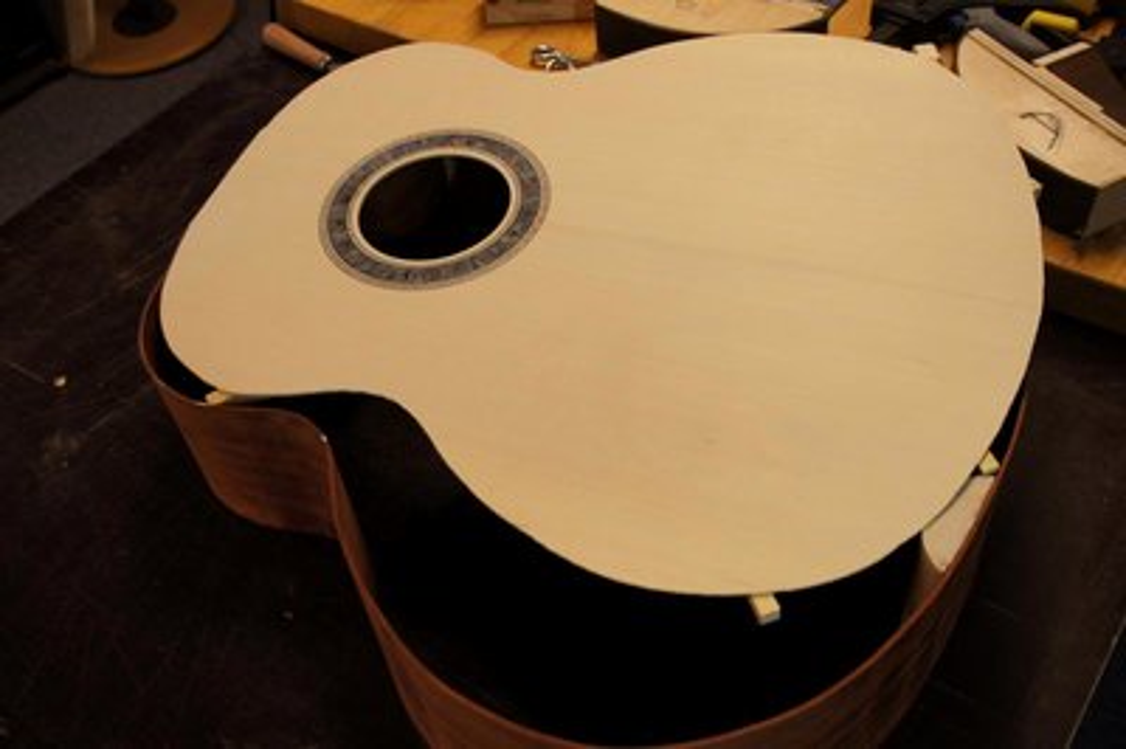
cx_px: 563
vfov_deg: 34.2
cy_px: 374
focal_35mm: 39
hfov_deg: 49.6
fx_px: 1219
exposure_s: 1/40
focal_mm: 26
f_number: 4
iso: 250
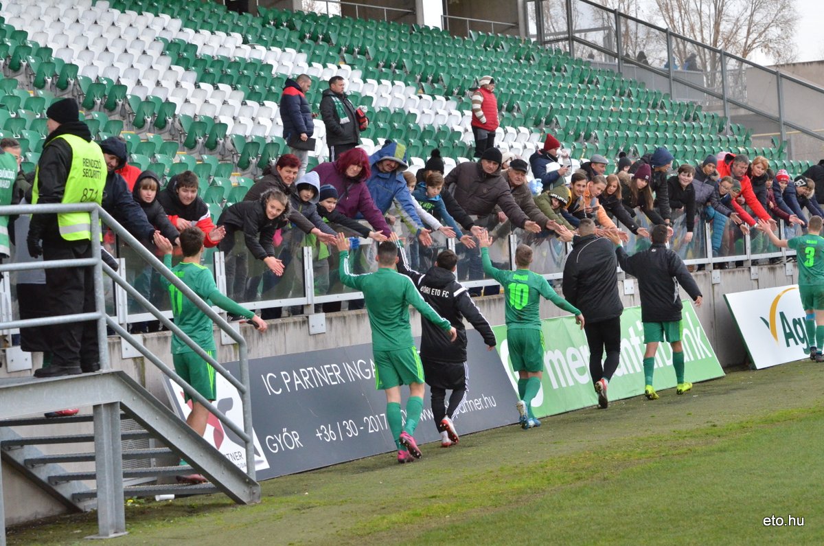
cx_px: 412
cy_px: 273
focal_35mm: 105
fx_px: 2399
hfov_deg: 19.5
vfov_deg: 13.0
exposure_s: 1/800
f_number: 7.1
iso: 3200
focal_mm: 70
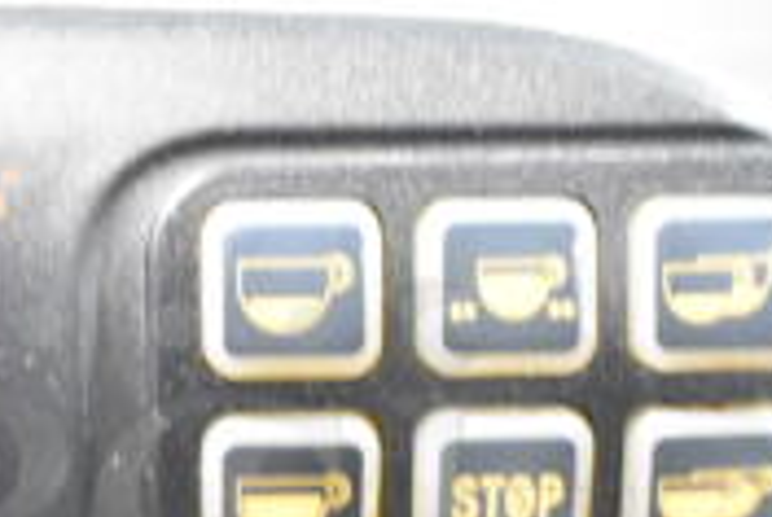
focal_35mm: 120
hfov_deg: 17.0
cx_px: 175
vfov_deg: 11.4
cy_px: 504
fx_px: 2572
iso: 6400
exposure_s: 1/80
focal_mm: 23
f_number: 4.5
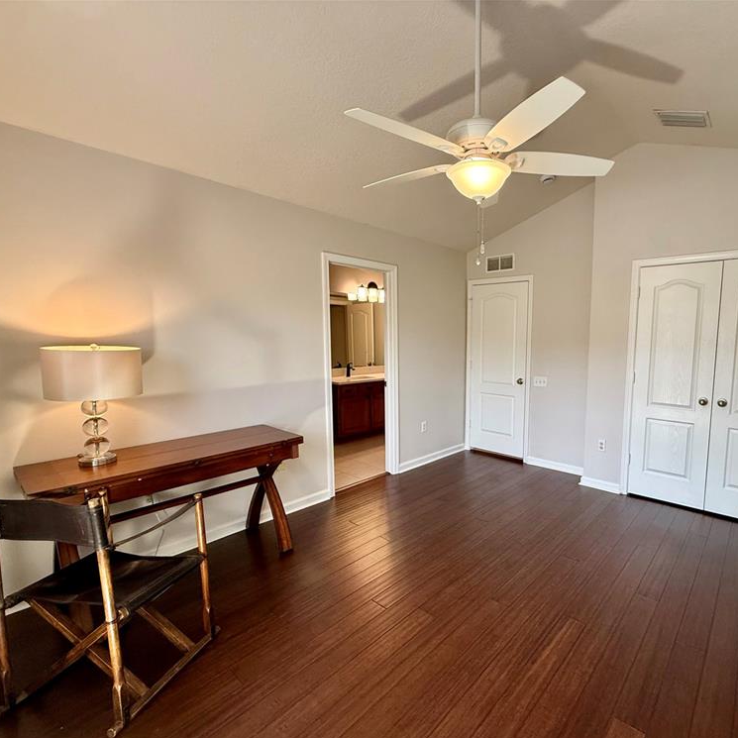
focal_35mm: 17
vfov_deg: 83.9
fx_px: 410
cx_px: 465
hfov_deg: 82.3
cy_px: 379
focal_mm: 2.22
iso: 250
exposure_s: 1/120
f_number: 2.2
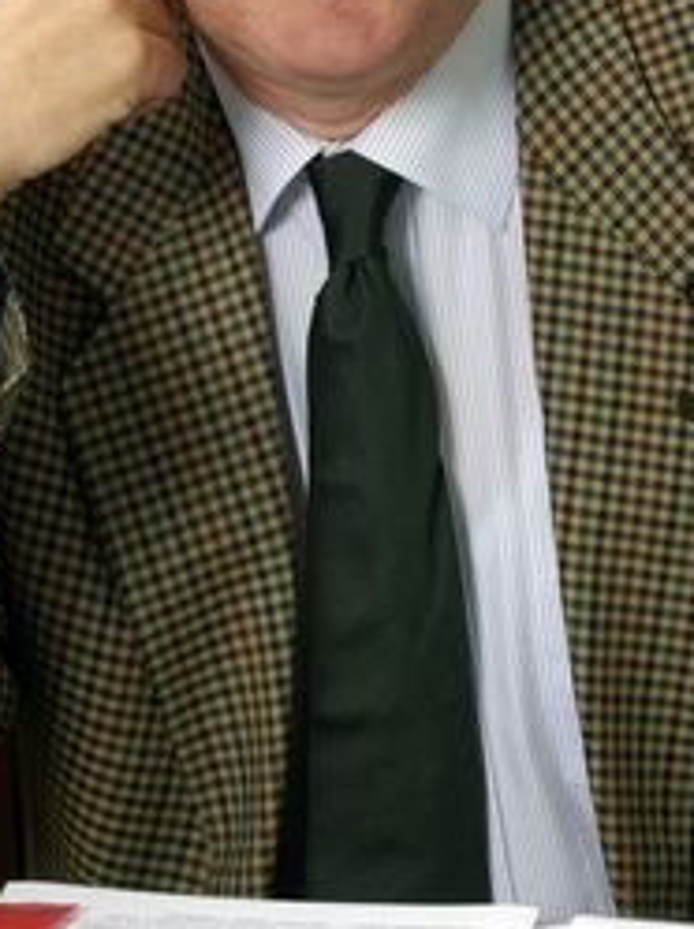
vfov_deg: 8.9
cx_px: 248
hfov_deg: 6.6
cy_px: 67
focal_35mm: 223
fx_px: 5976
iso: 400
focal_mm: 80
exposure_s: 1/80
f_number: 18
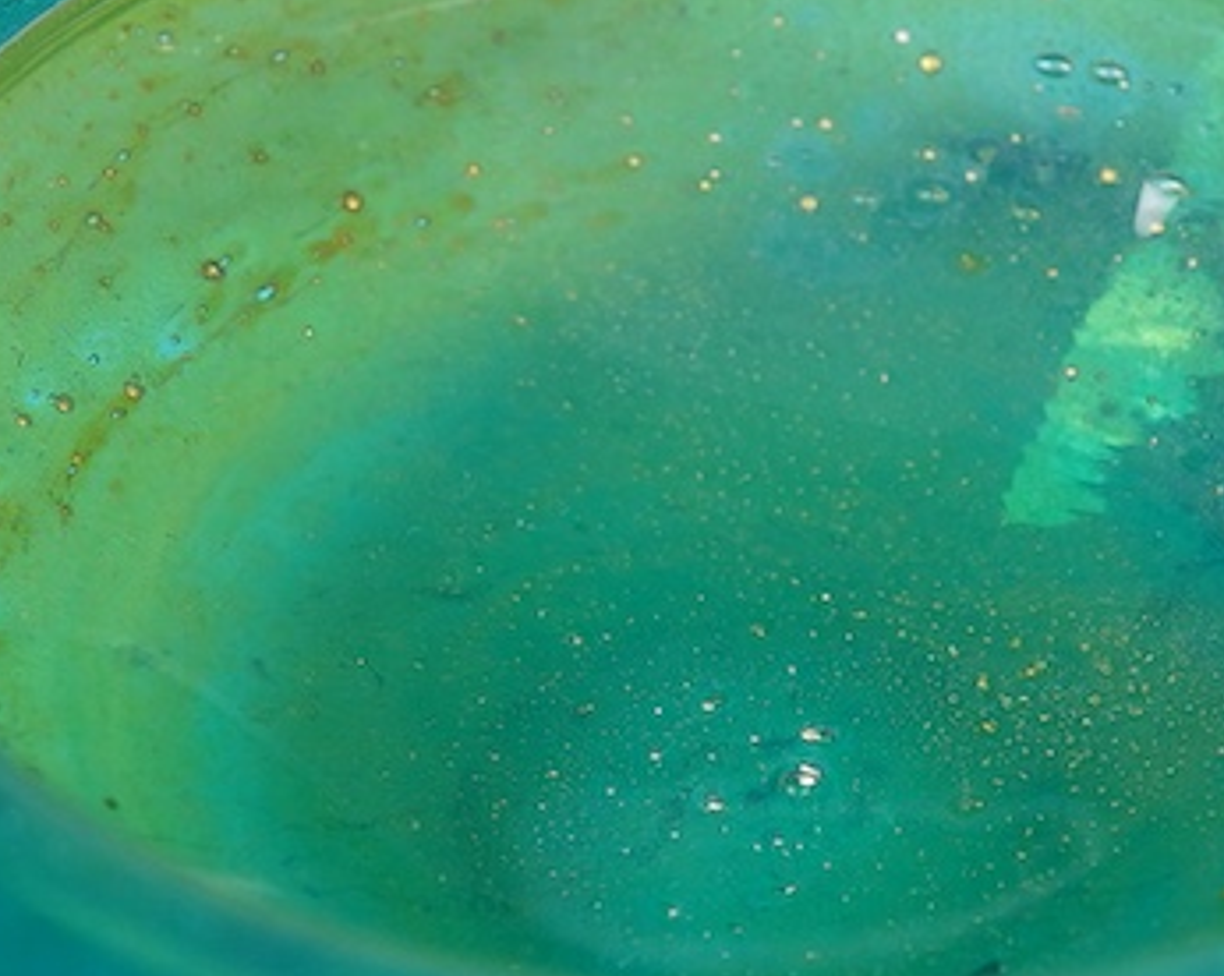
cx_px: 697
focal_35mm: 110
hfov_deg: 17.5
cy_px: 545
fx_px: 3980
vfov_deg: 14.0
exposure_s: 1/125
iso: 1250
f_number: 7.1
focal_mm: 30
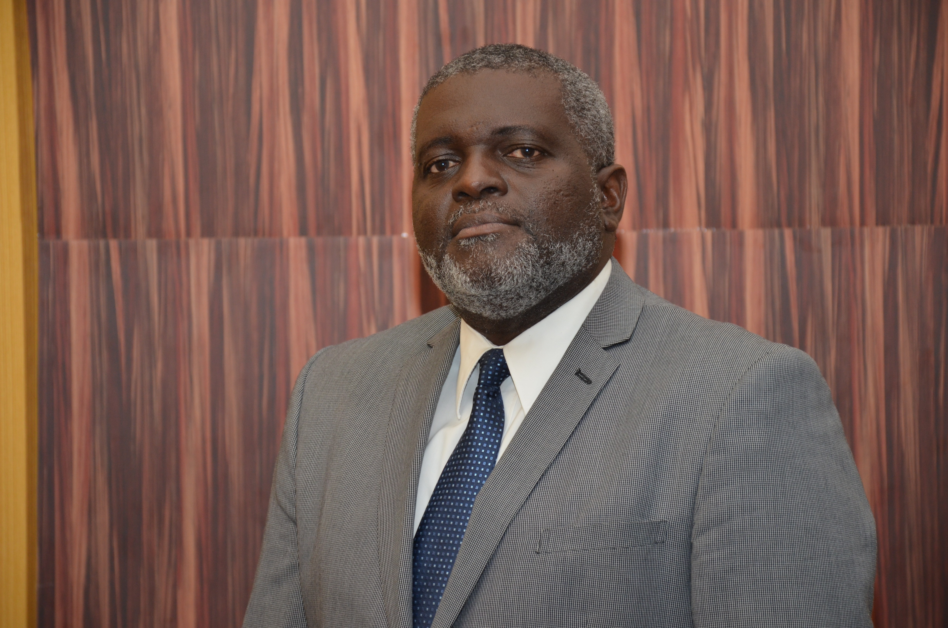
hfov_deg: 13.1
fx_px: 4139
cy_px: 314
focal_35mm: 158
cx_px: 474
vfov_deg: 8.7
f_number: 5.6
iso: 400
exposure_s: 1/80
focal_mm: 105
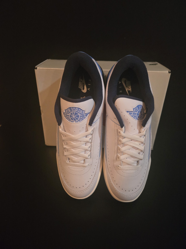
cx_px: 93
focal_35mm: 23
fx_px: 165
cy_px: 124
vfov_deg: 73.9
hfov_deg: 58.9
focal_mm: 5.4
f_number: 1.8
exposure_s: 1/60
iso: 1600
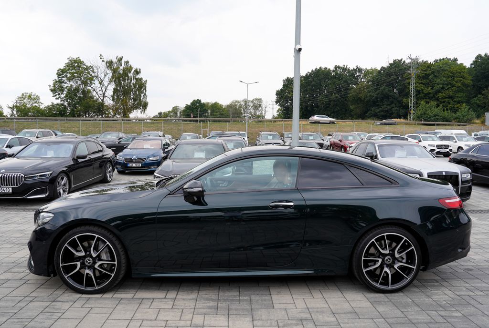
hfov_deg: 71.4
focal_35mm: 25
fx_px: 340
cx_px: 244
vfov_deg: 51.5
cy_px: 164
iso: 100
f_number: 6.3
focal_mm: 25
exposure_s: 1/160
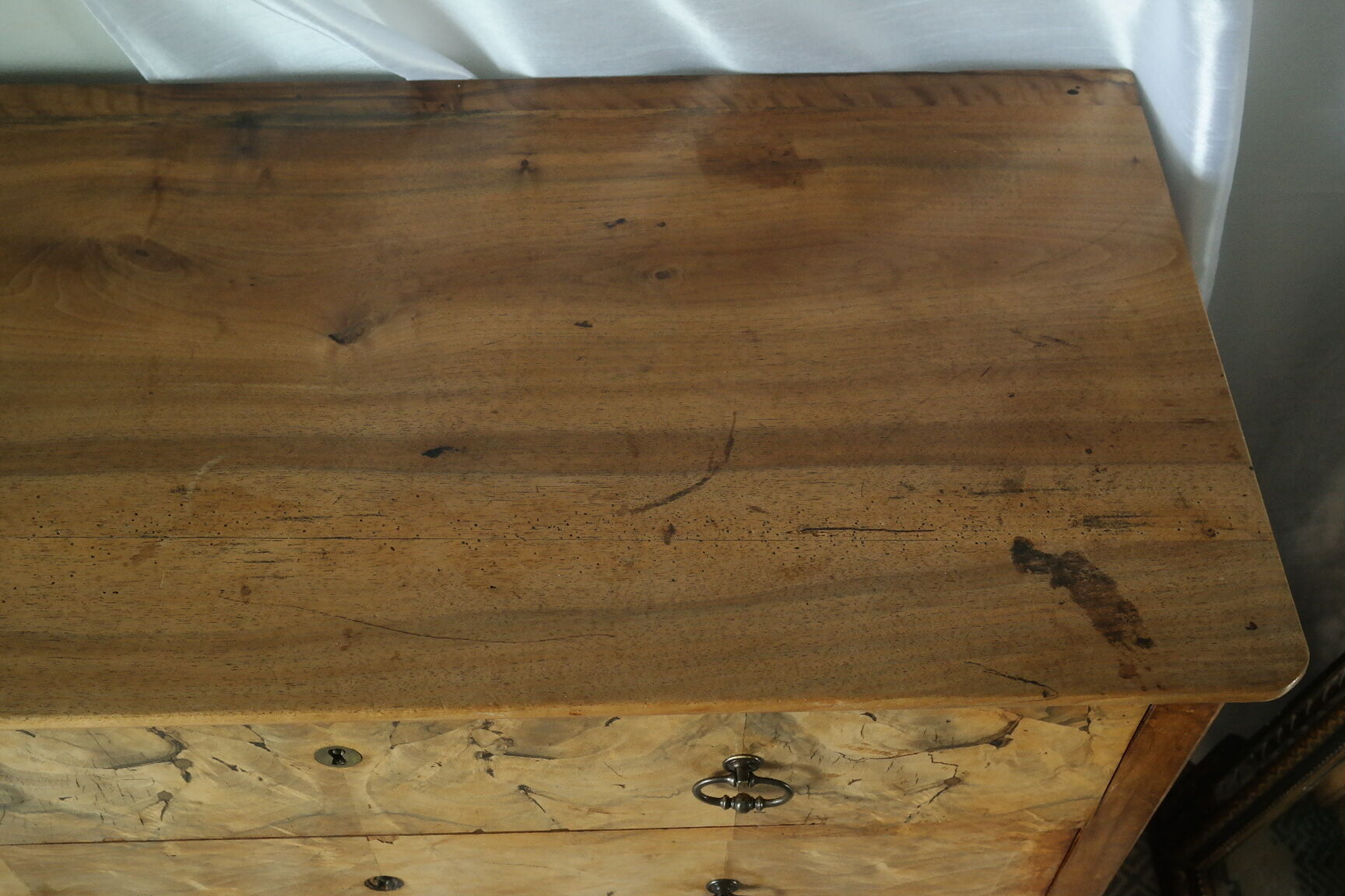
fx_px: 1606
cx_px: 672
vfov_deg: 31.2
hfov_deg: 45.4
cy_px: 448
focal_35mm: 43
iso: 1600
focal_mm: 28
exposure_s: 1/30
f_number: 5.6
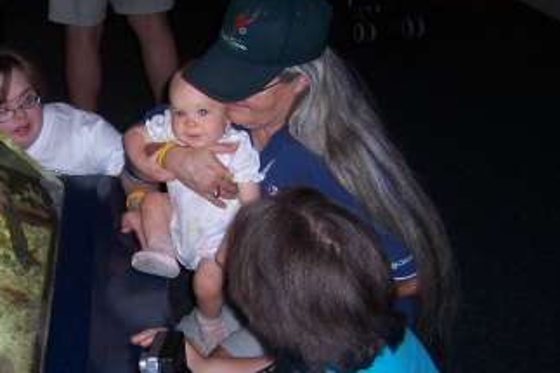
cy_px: 143
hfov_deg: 33.8
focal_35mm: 58
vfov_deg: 23.3
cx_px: 142
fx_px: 902
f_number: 2.8
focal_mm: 5.6
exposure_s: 1/60
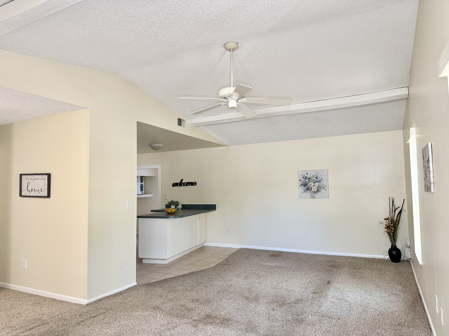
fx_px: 311
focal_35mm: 24
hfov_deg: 71.6
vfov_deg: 56.8
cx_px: 224
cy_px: 168
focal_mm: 6.76
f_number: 1.78
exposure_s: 1/60
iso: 250
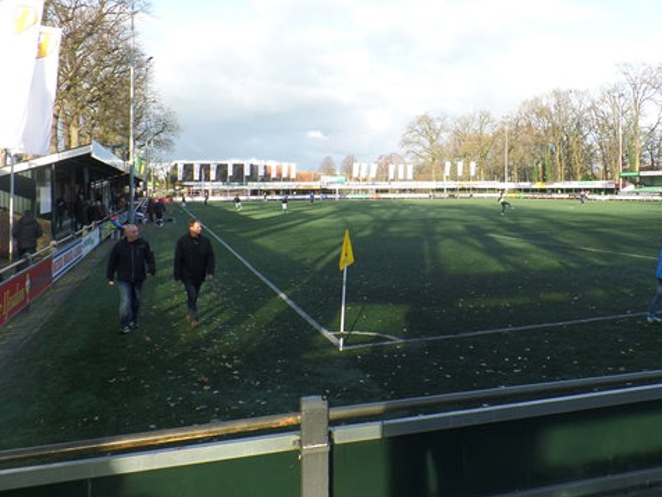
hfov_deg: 61.0
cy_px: 189
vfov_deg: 47.8
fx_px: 555
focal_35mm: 29
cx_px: 406
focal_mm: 4.1
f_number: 3.5
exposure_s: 1/180
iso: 100
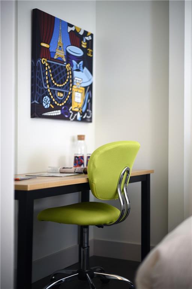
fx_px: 400
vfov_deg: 39.6
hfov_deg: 27.0
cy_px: 144
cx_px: 96
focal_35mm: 50
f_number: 1.4
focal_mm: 50
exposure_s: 1/80
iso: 400
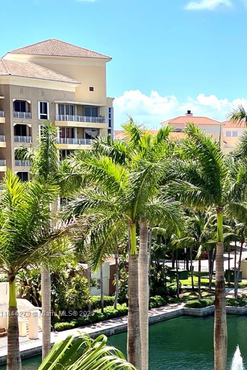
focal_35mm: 97
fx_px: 998
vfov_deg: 20.7
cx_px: 243
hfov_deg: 13.9
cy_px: 314
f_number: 2
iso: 20
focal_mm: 6
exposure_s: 1/1332
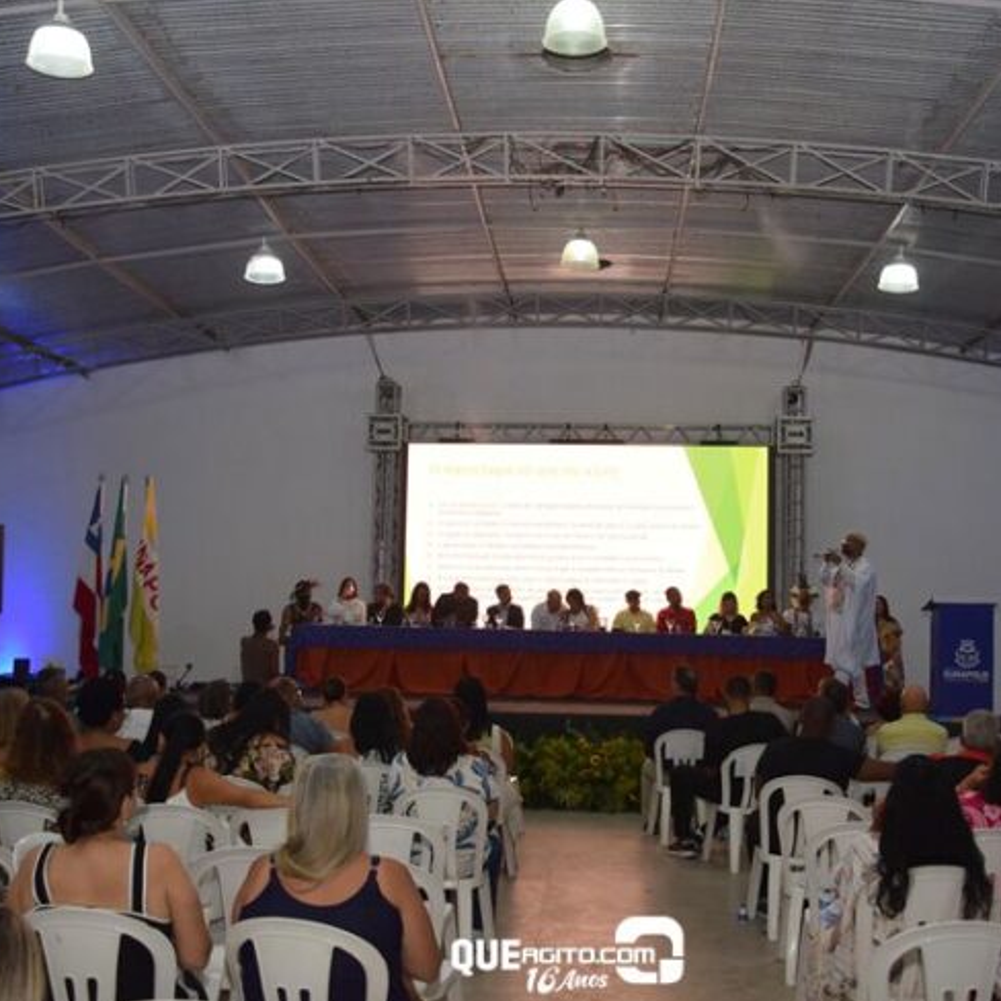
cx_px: 564
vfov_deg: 41.3
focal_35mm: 41
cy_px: 505
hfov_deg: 41.2
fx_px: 1330
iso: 800
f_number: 5
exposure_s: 1/100
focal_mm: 21
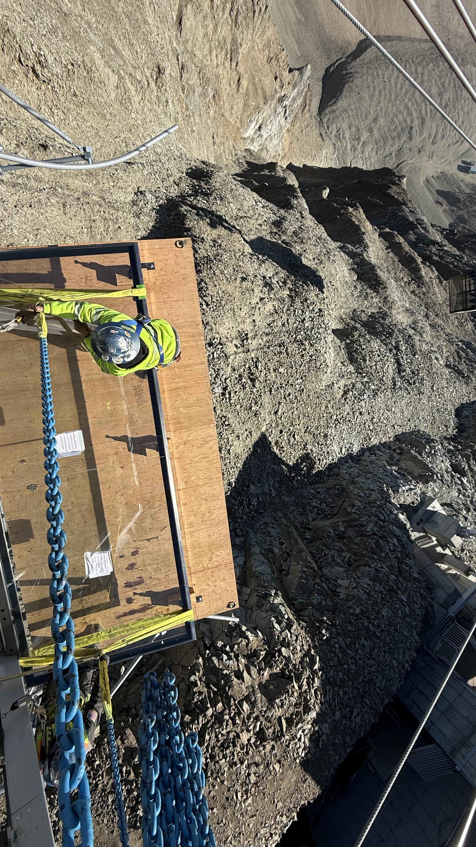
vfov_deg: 99.4
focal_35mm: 16
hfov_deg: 66.7
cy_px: 413
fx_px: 359
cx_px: 204
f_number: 2.2
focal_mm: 2.22
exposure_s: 1/2092
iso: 50
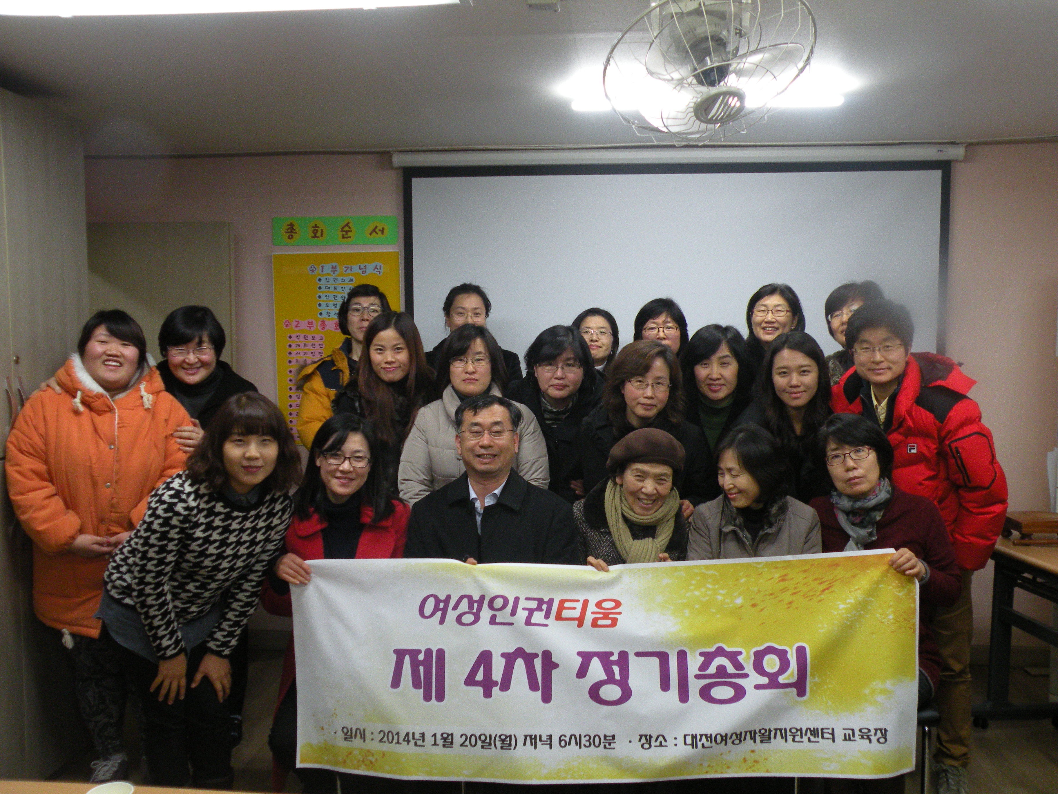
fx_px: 1009
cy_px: 397
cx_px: 529
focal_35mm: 33
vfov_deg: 42.9
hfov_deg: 55.4
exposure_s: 1/65.7
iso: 259
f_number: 3.2
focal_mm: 5.8
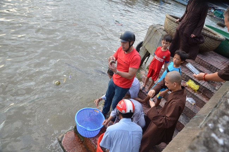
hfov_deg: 67.5
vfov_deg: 47.8
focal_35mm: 27
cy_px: 76
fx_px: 171
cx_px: 114
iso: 1000
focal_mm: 18
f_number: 5
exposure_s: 1/100
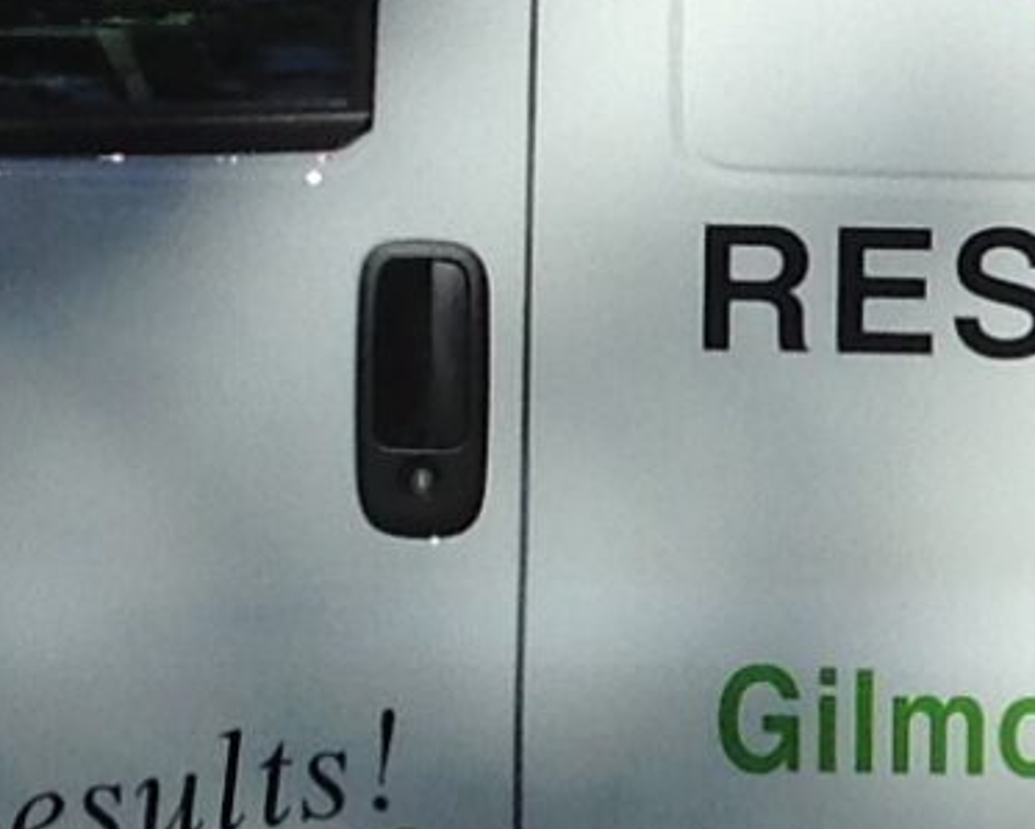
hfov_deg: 8.0
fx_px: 7174
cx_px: 1790
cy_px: 679
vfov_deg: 6.6
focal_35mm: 234
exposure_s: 1/5051
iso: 50
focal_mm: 4.28
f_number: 2.4
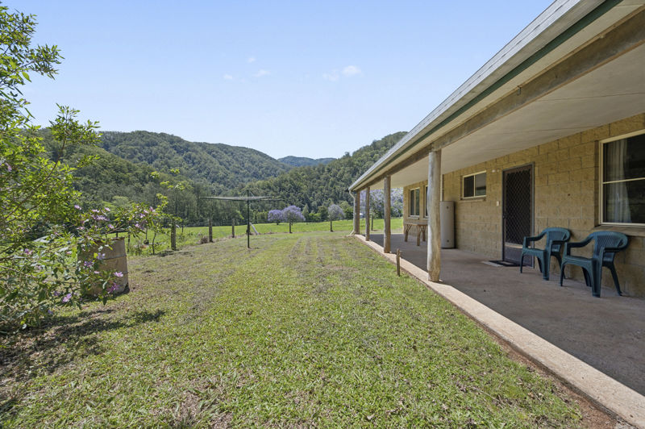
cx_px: 322
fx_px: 251
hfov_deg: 104.3
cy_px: 214
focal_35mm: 14
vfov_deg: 81.1
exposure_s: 1/320
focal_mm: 14
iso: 200
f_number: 9
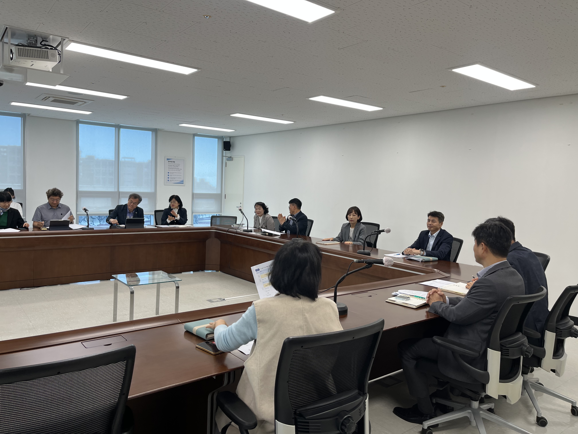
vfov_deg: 53.1
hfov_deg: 67.3
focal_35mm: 26
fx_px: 434
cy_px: 217
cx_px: 289
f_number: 1.6
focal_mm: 5.1
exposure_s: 1/120
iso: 64
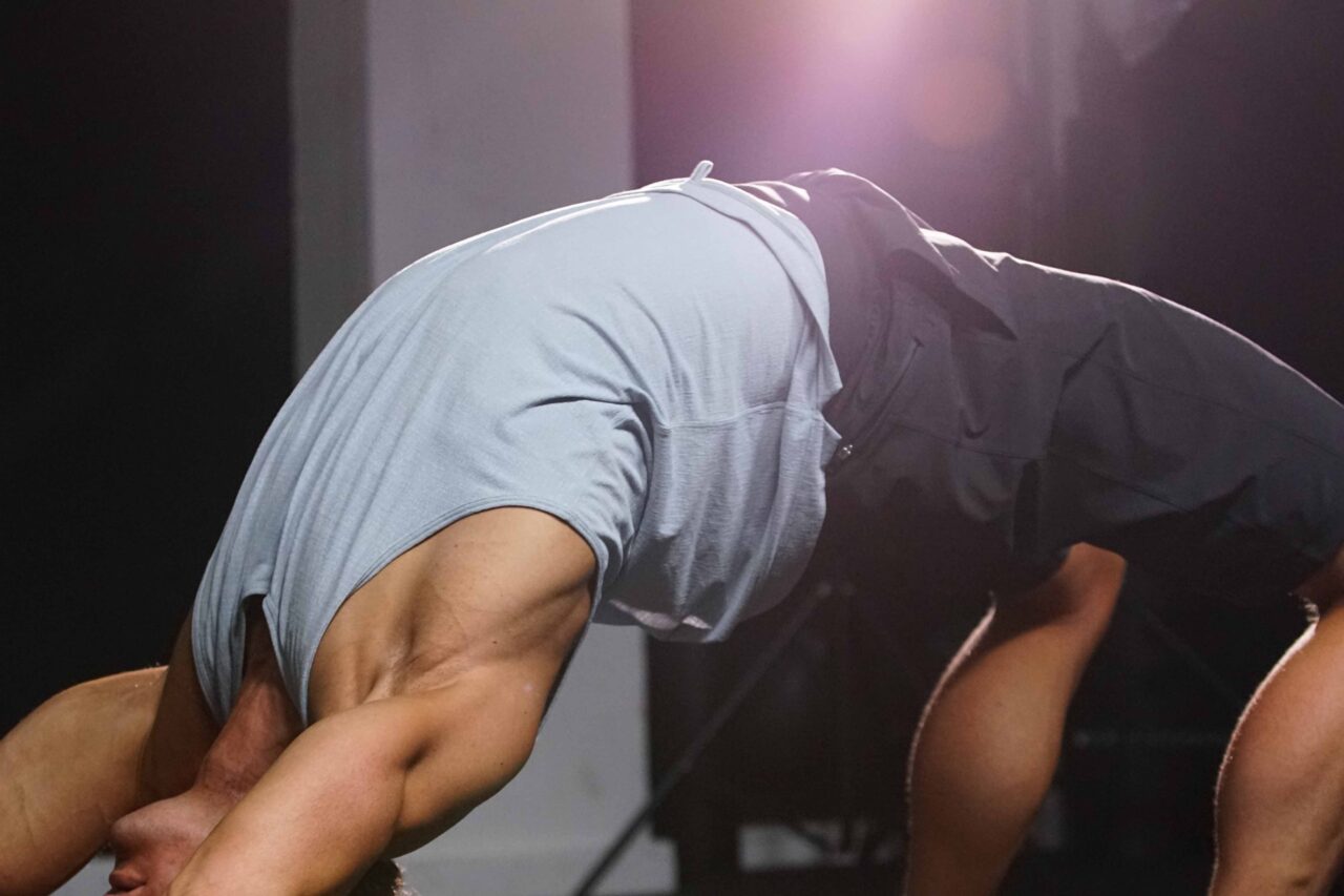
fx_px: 3919
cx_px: 672
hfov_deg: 19.5
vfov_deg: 13.0
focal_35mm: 105
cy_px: 448
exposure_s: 1/125
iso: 4000
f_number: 4
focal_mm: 70
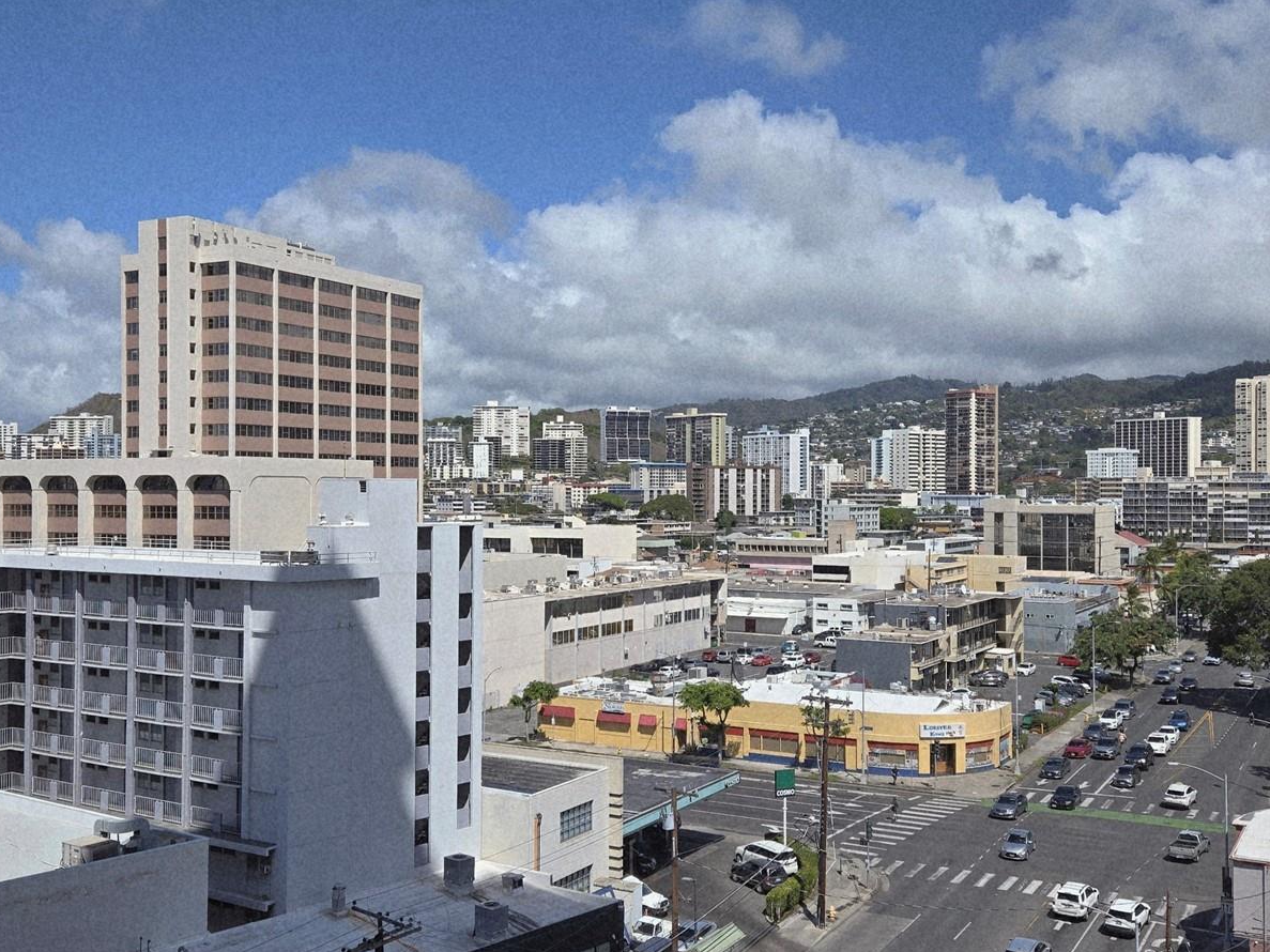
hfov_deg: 57.8
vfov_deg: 45.1
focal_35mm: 31
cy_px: 365
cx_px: 776
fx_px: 1137
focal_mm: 5.4
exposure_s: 1/3333
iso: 25
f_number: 1.8
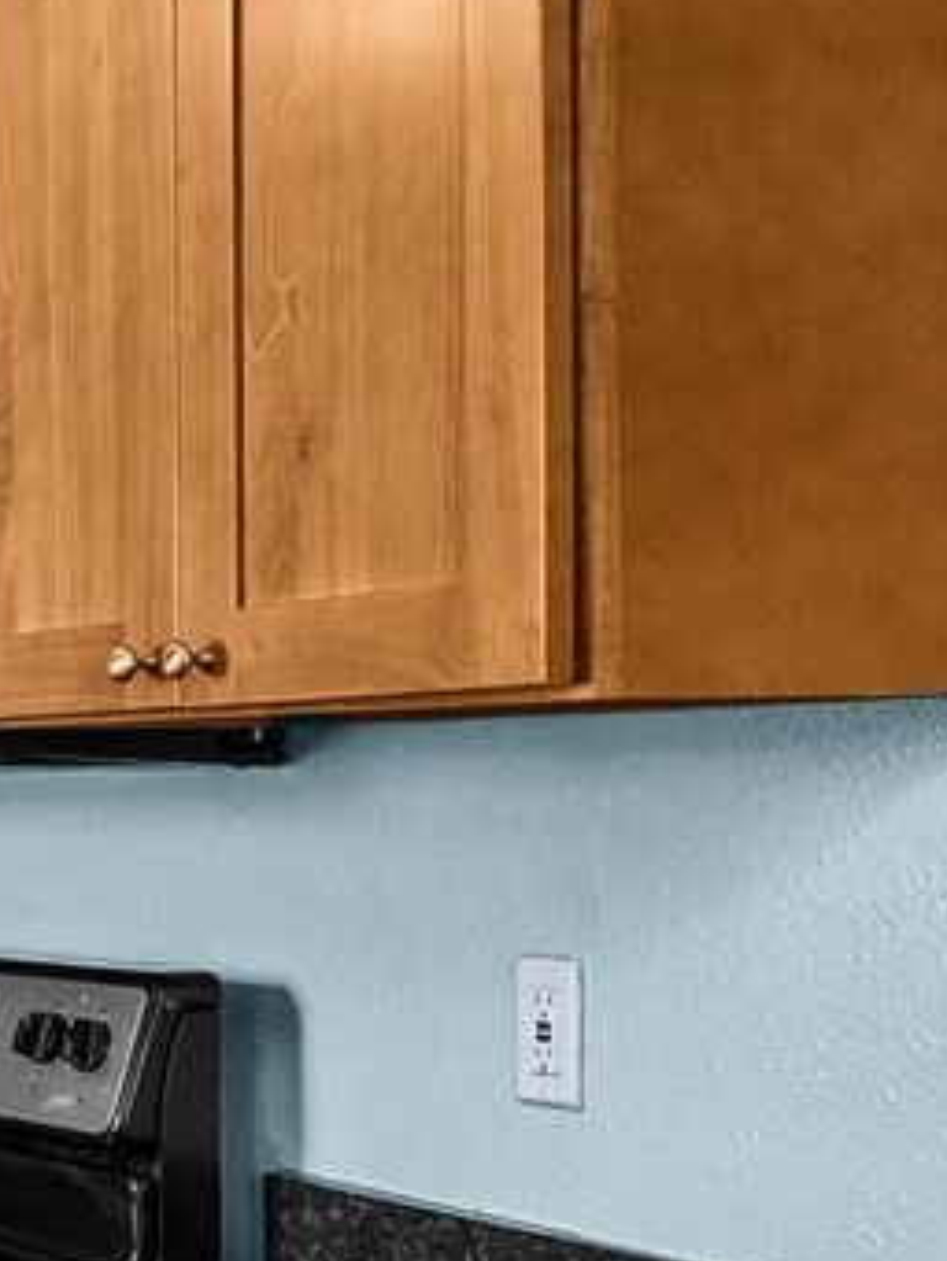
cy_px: 828
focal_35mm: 67
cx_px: -1641
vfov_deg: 28.8
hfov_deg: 12.8
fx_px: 2442
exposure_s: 1/5
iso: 1000
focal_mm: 14
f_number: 7.1
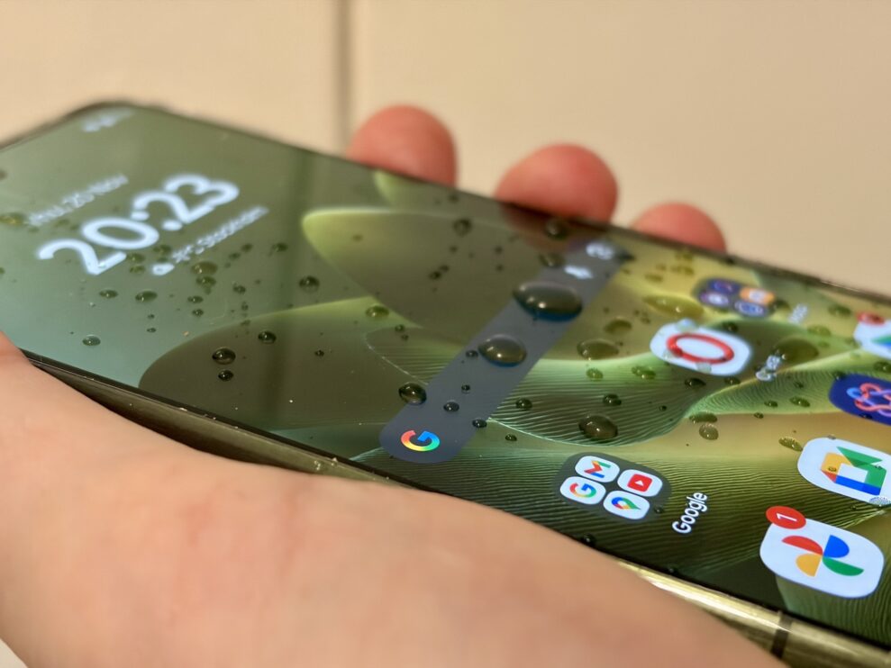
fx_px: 1339
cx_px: 446
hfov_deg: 36.8
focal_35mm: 52
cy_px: 334
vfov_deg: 28.0
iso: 250
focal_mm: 5.96
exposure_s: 1/33
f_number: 1.6
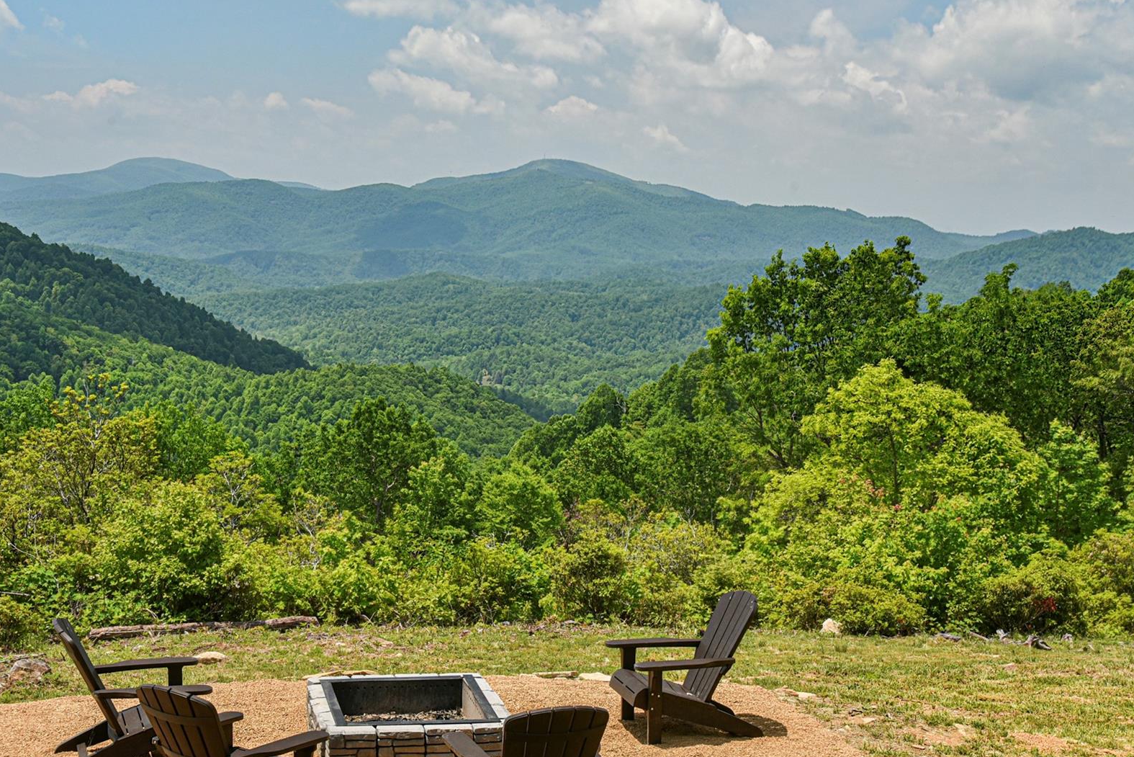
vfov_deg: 26.0
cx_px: 471
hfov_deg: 38.1
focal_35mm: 52
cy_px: 456
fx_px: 1638
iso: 800
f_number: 9
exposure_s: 1/320
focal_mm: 40
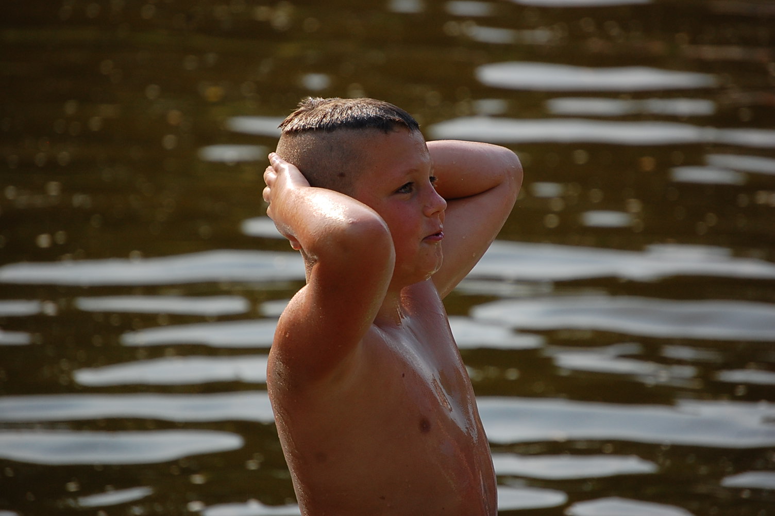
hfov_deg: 6.9
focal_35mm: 300
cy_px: 258
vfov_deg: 4.6
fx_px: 6453
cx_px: 388
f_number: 5.6
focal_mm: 200
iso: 400
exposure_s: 1/1250
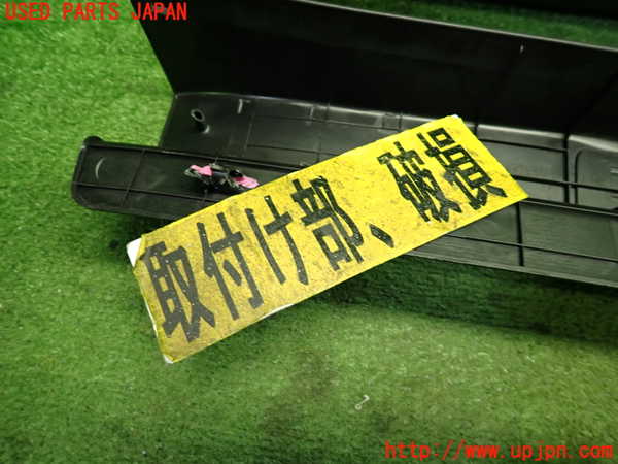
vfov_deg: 54.9
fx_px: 446
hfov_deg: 69.4
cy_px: 232
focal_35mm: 25
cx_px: 309
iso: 200
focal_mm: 4.5
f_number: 2
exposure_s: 1/30
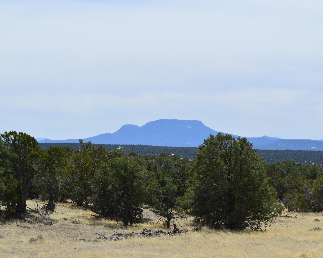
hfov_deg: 20.4
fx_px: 894
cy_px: 129
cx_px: 194
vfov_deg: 16.4
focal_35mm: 94
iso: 250
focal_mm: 55
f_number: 11
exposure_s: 1/500
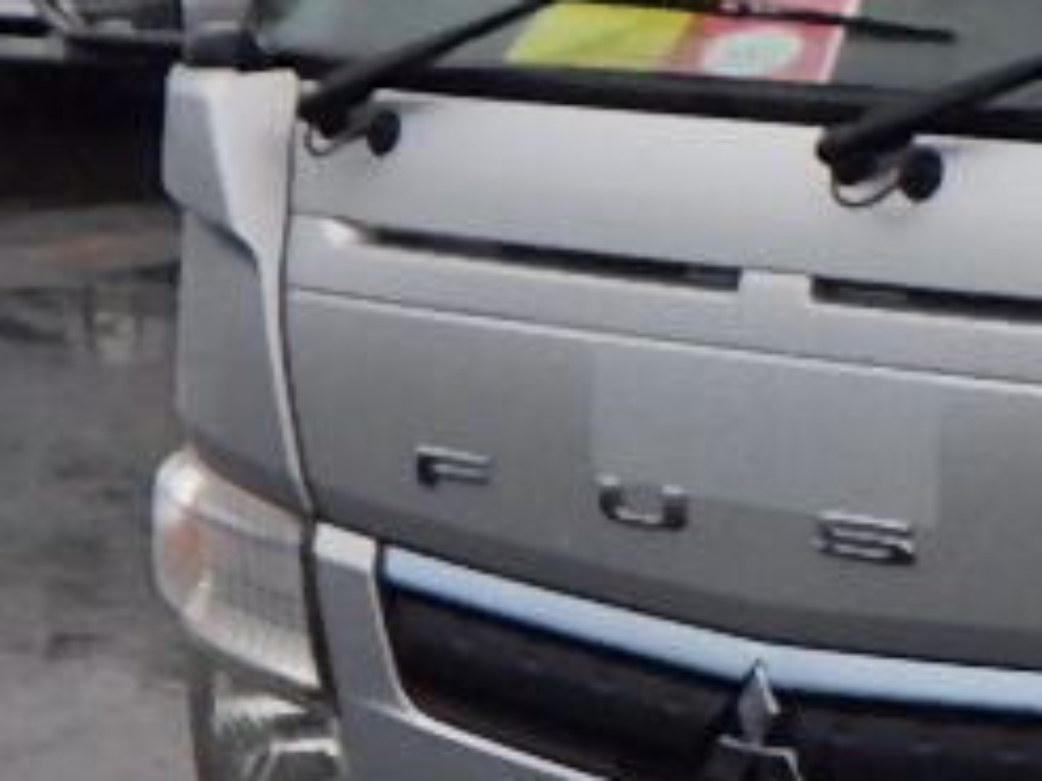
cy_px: 13
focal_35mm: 116
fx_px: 3490
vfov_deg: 12.6
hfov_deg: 16.2
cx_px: 1312
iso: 250
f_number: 3.5
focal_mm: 5
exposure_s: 1/160
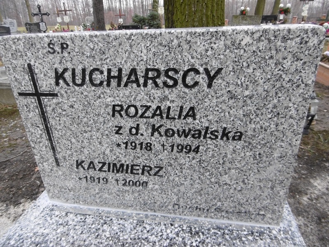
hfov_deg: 71.6
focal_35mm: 24
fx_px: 228
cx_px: 164
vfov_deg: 56.8
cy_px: 124
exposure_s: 1/160
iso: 320
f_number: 3.1
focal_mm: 4.3
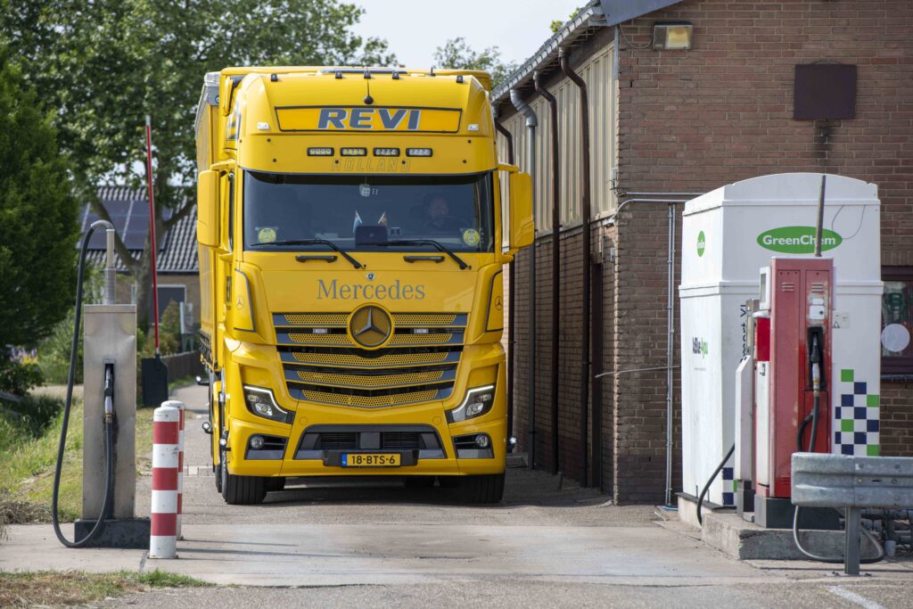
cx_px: 456
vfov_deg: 6.9
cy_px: 304
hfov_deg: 10.3
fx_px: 5073
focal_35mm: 200
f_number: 5.6
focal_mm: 200
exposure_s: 1/500
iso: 250
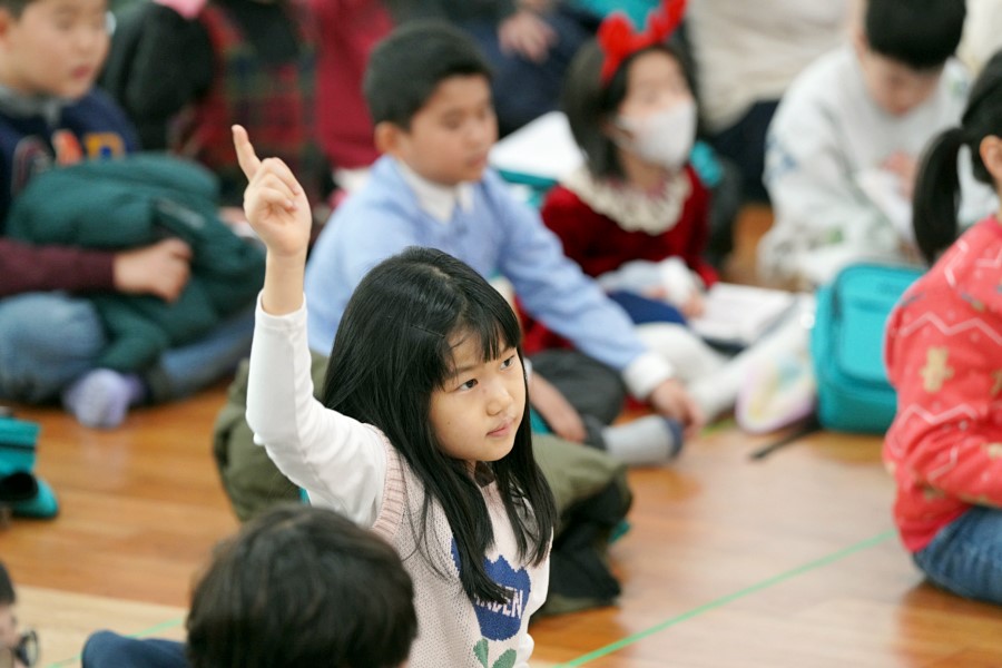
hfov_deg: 10.3
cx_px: 501
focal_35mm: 200
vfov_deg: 6.9
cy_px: 334
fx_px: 5566
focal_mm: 200
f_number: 4
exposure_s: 1/250
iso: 4000
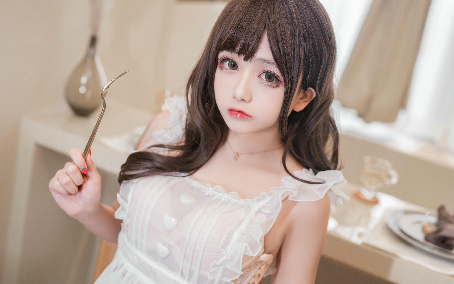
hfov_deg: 39.6
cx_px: 227
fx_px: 631
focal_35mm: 51
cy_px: 143
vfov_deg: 25.3
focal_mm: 50
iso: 640
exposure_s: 1/160
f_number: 2.5
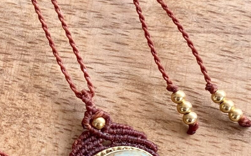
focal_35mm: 89
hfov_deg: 21.8
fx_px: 609
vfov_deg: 14.6
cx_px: -37
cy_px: 101
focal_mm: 4.25
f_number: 1.8
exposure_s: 1/531
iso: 32
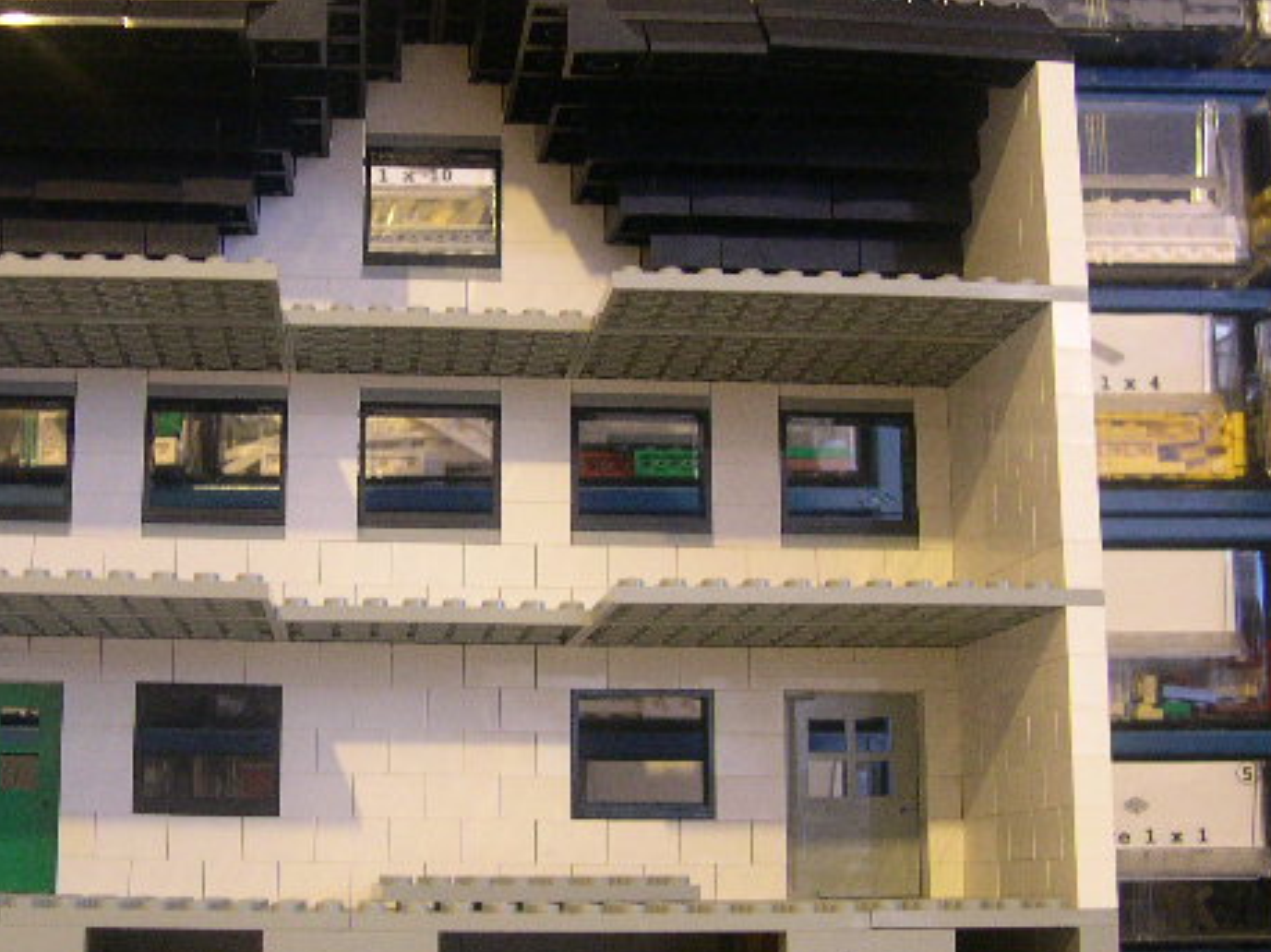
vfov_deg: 27.5
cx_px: 460
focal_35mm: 53
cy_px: 440
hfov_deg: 35.9
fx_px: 1945
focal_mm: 8
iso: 400
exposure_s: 1/4.2
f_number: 2.8
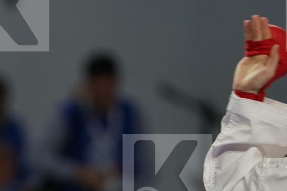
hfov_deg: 2.3
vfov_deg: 1.5
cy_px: 178
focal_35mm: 906
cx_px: 4
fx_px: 7220
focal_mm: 200
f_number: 2.8
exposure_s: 1/1000
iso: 1000
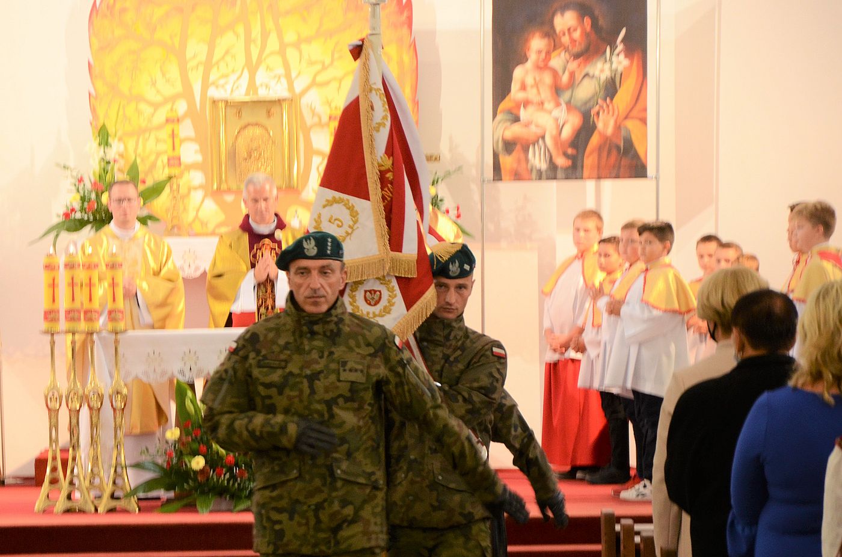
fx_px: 3675
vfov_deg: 8.7
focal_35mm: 158
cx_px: 421
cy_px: 278
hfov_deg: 13.1
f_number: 5.6
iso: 800
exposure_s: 1/20
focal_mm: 105
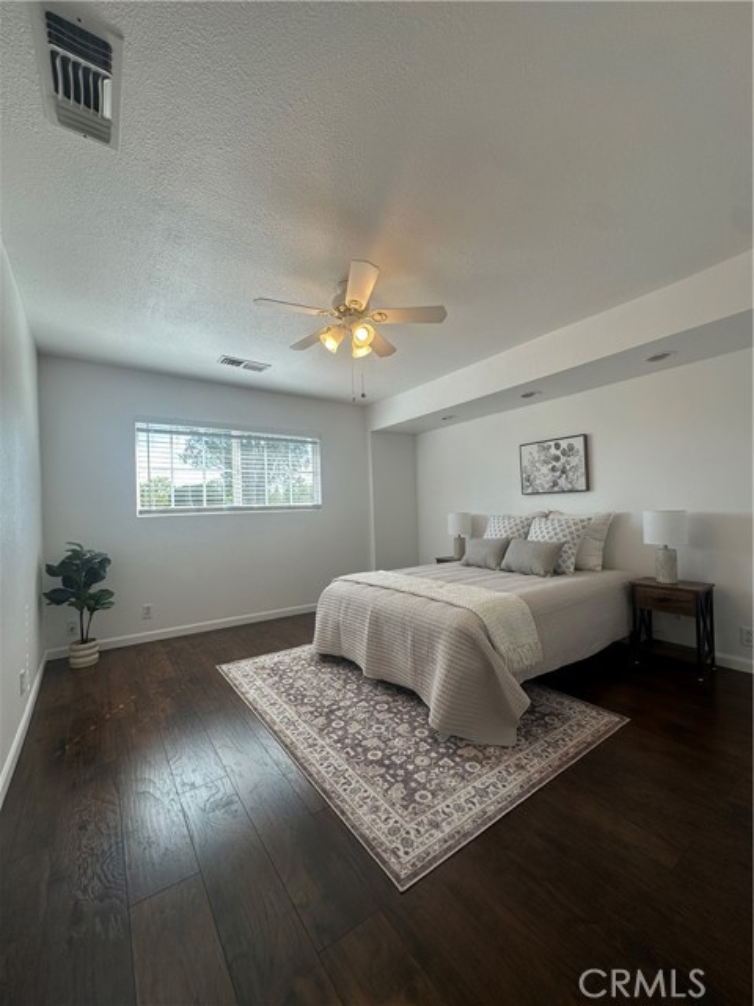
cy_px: 503
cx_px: 377
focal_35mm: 14
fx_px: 407
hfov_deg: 85.7
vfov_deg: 102.1
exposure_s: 1/194
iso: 40
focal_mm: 2.22
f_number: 2.2
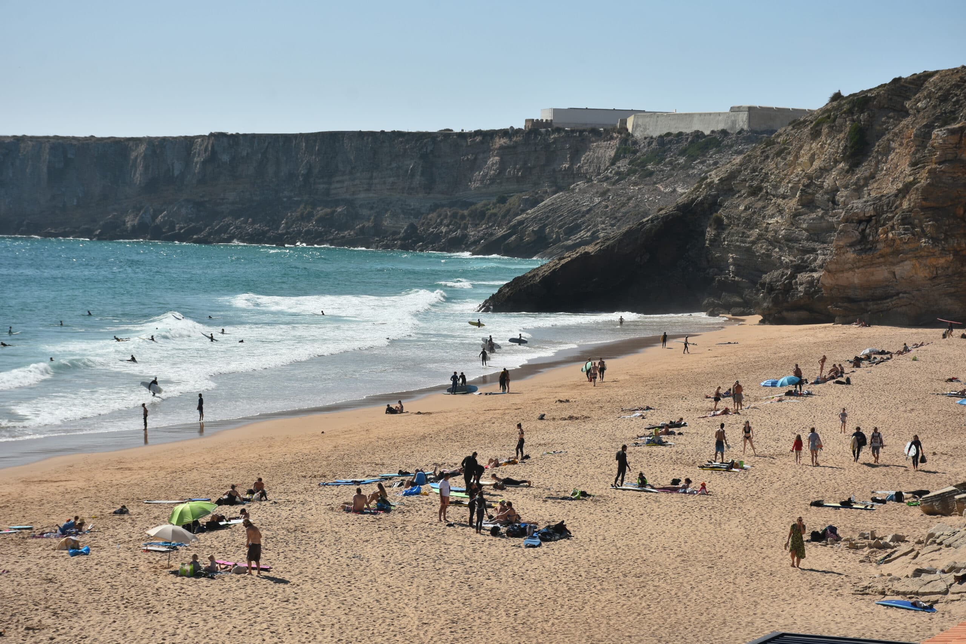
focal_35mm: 105
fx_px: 2817
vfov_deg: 13.0
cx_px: 483
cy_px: 322
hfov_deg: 19.5
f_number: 8
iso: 100
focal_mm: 70
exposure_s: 1/320
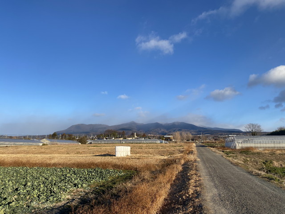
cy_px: 107
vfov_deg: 53.1
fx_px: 214
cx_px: 142
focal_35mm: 26
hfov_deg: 67.3
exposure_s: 1/2183
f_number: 1.8
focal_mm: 4.25
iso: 32
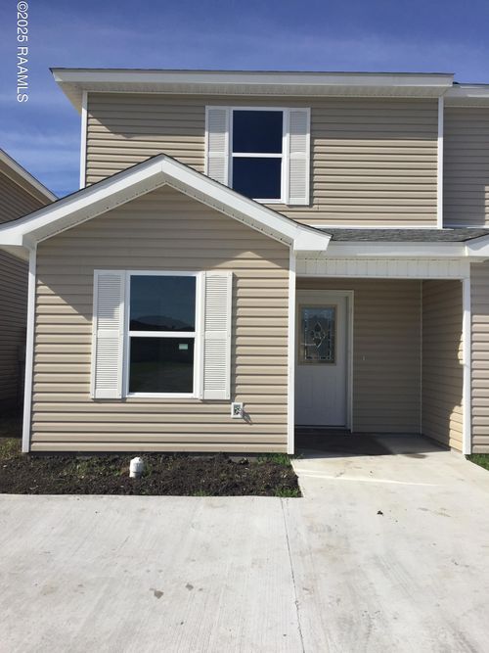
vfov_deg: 61.7
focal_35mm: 29
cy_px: 326
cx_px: 244
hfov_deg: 48.2
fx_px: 546
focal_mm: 4.15
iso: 32
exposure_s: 1/3300
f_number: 2.2
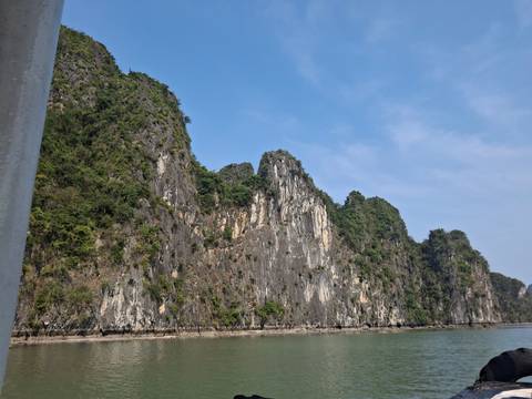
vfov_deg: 54.9
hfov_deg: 69.4
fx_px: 384
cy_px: 200
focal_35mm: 25
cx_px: 266
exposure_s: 1/859
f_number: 1.8
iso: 25
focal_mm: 4.69
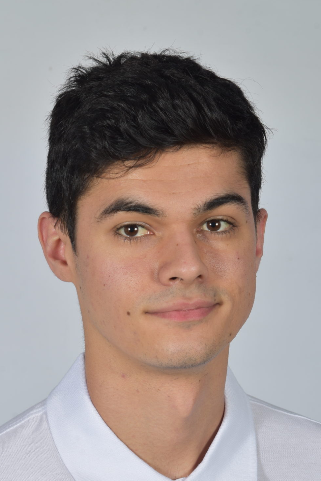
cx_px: 202
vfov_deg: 10.6
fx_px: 2579
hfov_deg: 7.1
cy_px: 399
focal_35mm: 193
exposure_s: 1/160
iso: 160
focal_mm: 110
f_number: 9
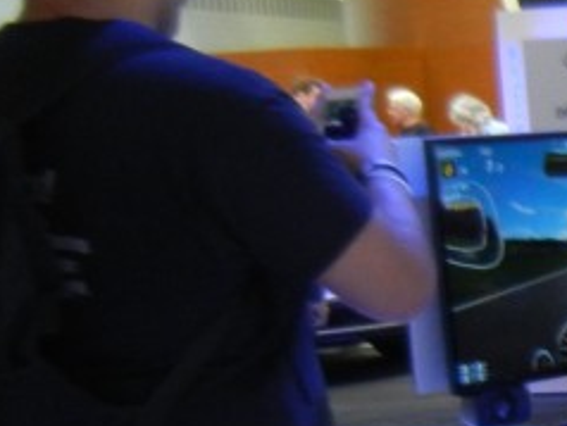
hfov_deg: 13.0
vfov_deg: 11.4
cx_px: 1170
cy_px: 383
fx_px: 2115
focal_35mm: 129
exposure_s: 1/29.7
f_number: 3.5
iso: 400
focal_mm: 5.4
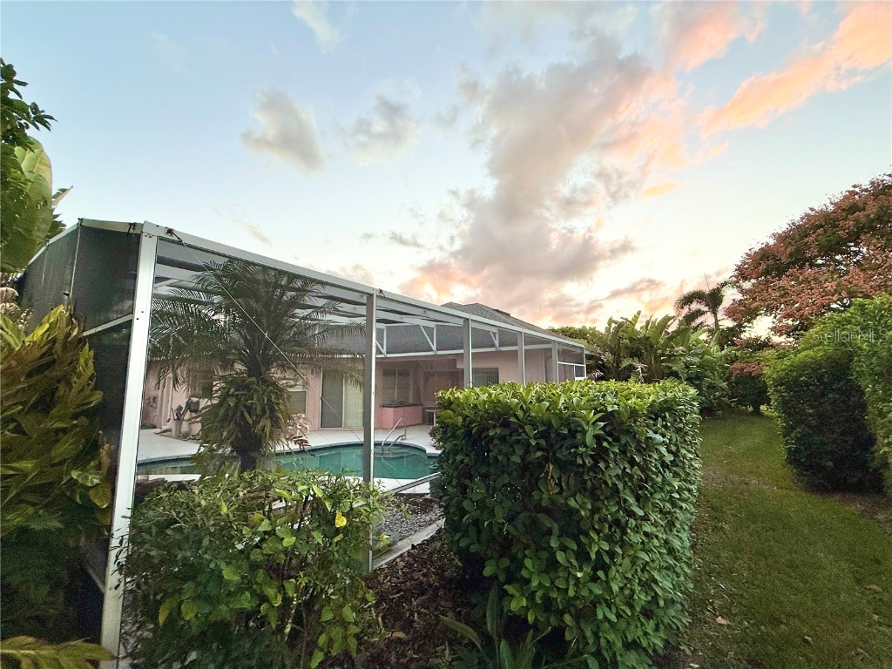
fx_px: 361
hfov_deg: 102.1
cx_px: 446
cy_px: 334
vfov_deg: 85.7
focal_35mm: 14
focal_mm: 2.22
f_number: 2.2
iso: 50
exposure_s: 1/126
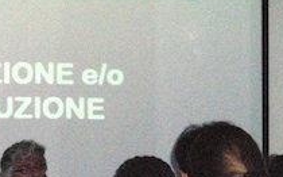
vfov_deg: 5.6
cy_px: 169
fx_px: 1804
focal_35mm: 234
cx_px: 40
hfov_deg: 8.9
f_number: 5.3
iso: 800
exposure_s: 1/120
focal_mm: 19.2
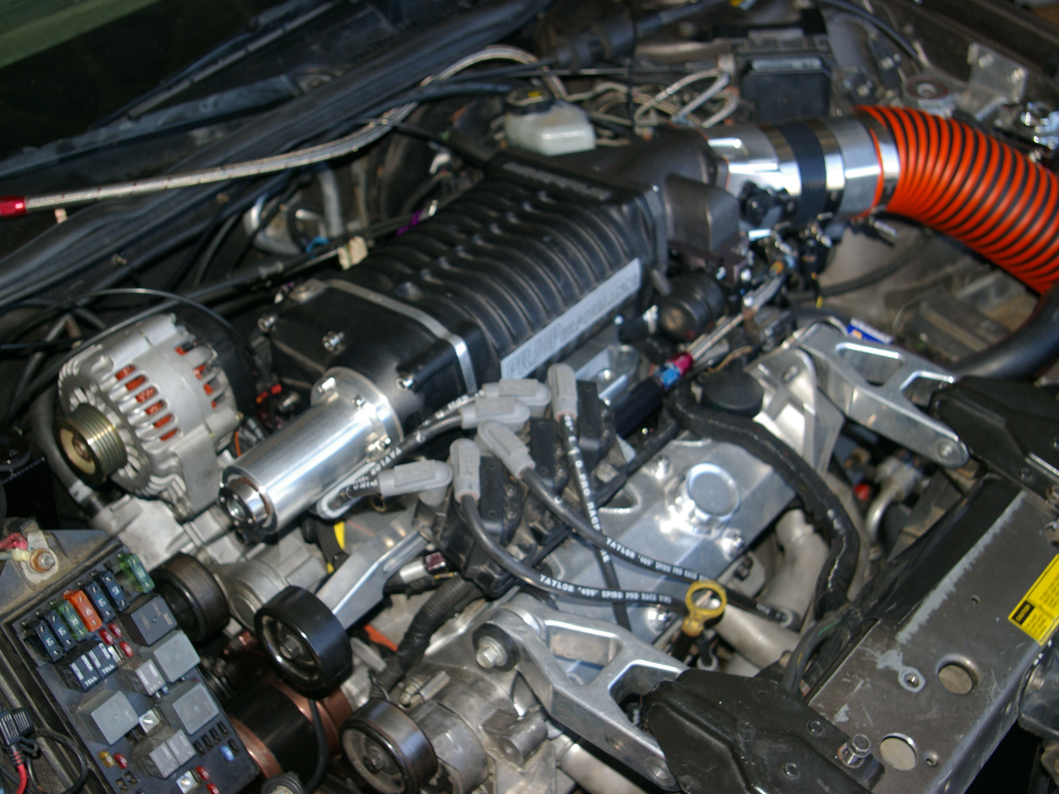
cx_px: 551
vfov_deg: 28.8
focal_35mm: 51
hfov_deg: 37.8
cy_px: 396
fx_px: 1546
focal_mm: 31
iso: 200
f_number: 4
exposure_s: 1/50
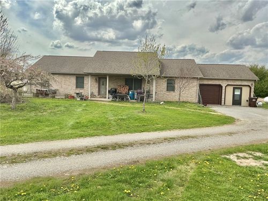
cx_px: 134
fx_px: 225
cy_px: 100
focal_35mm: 29
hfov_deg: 61.7
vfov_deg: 48.2
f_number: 1.8
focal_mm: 3
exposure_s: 1/2538
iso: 25
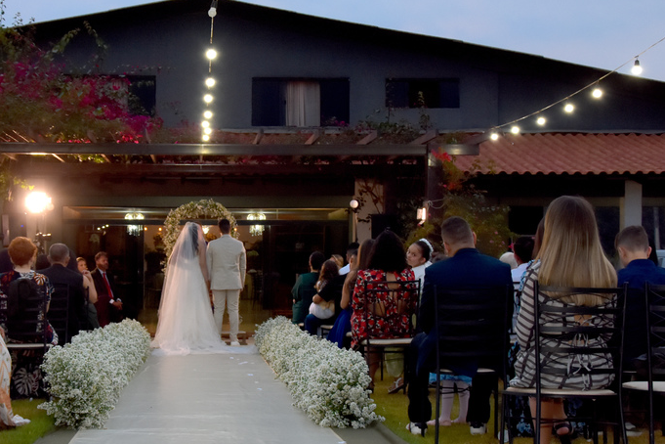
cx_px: 201
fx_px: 1367
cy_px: 263
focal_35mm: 74
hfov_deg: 27.1
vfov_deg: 18.4
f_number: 5.6
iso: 800
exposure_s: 1/100
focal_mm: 28
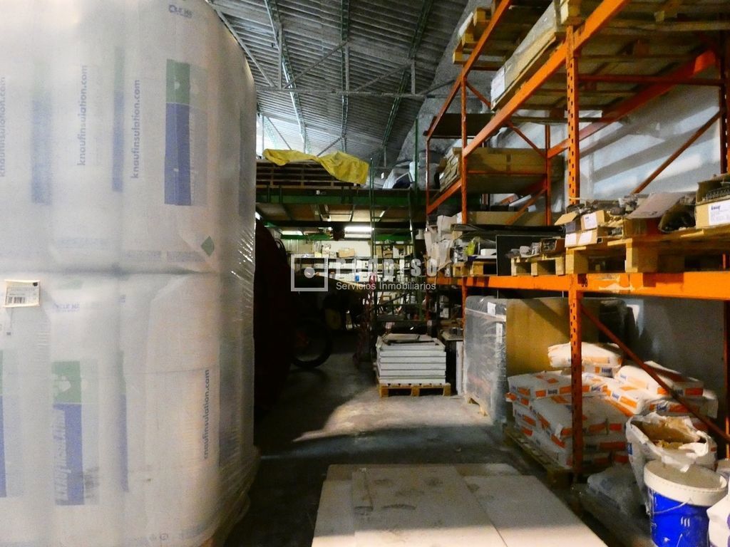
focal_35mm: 20
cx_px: 365
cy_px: 274
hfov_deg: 81.7
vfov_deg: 66.0
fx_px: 422
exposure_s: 1/13
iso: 1600
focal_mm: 3.6
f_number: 2.8
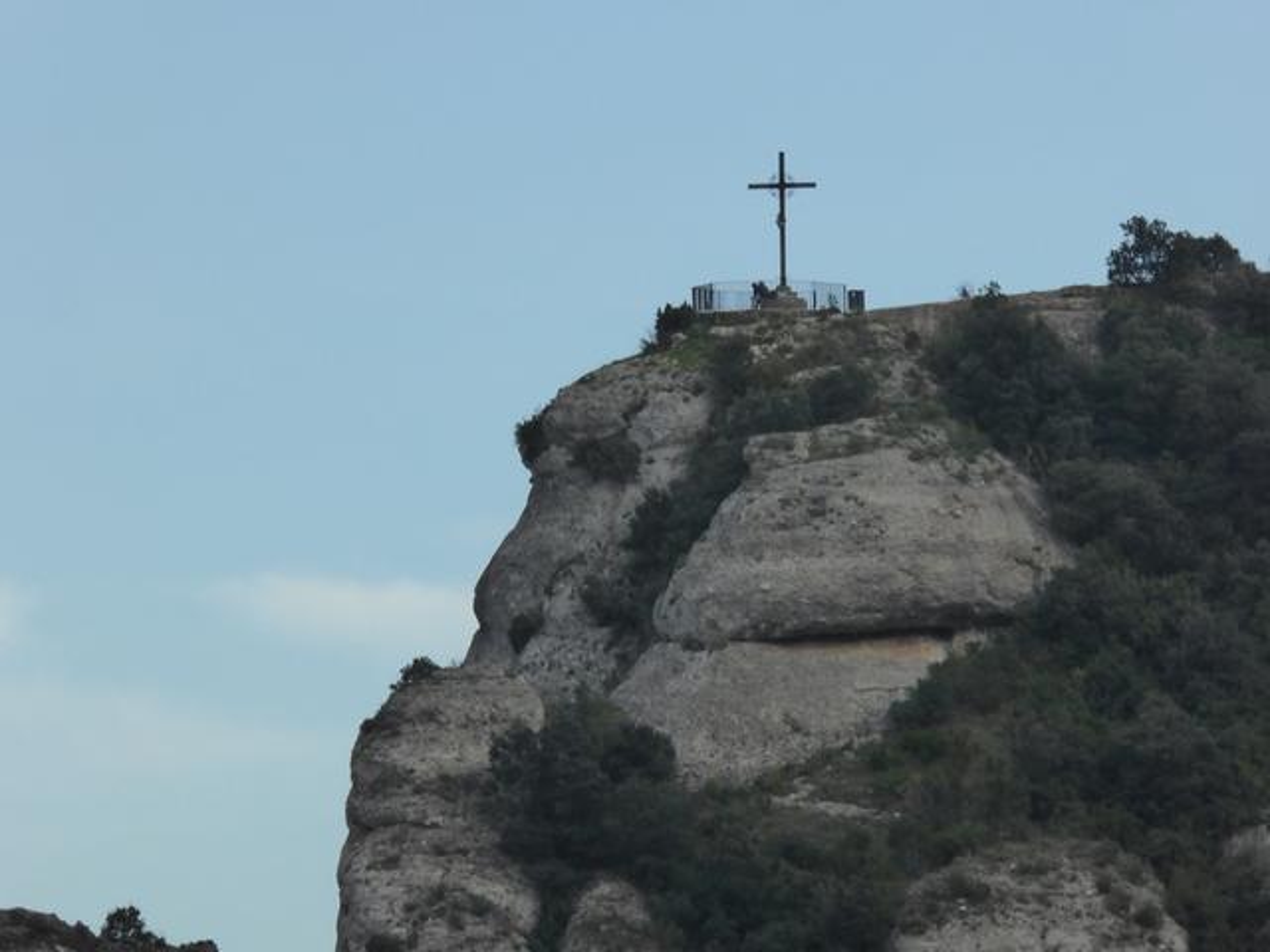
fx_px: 18968
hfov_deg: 3.8
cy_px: 476
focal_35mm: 517
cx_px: 635
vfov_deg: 2.9
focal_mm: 83.4
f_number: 6
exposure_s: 1/250
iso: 200
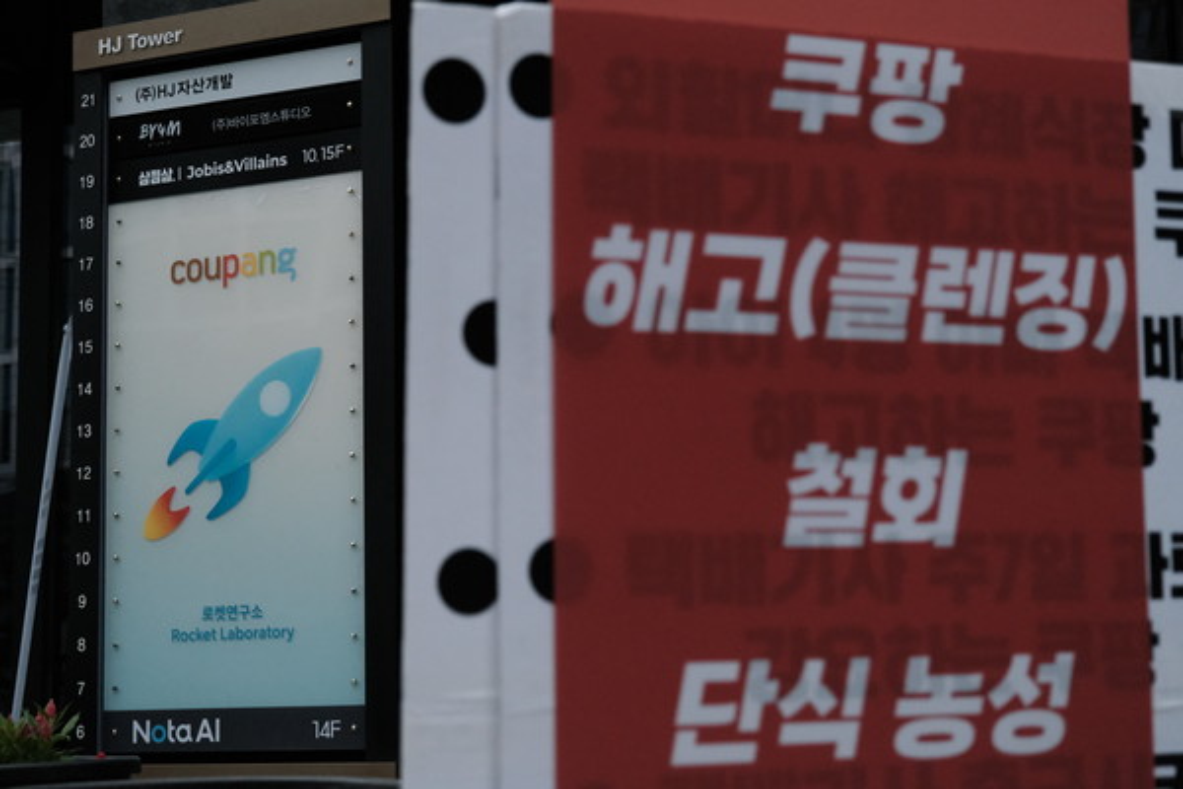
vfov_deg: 21.9
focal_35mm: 62
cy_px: 394
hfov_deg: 32.4
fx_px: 2037
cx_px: 592
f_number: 4
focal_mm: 41.1
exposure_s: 1/23000
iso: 6400
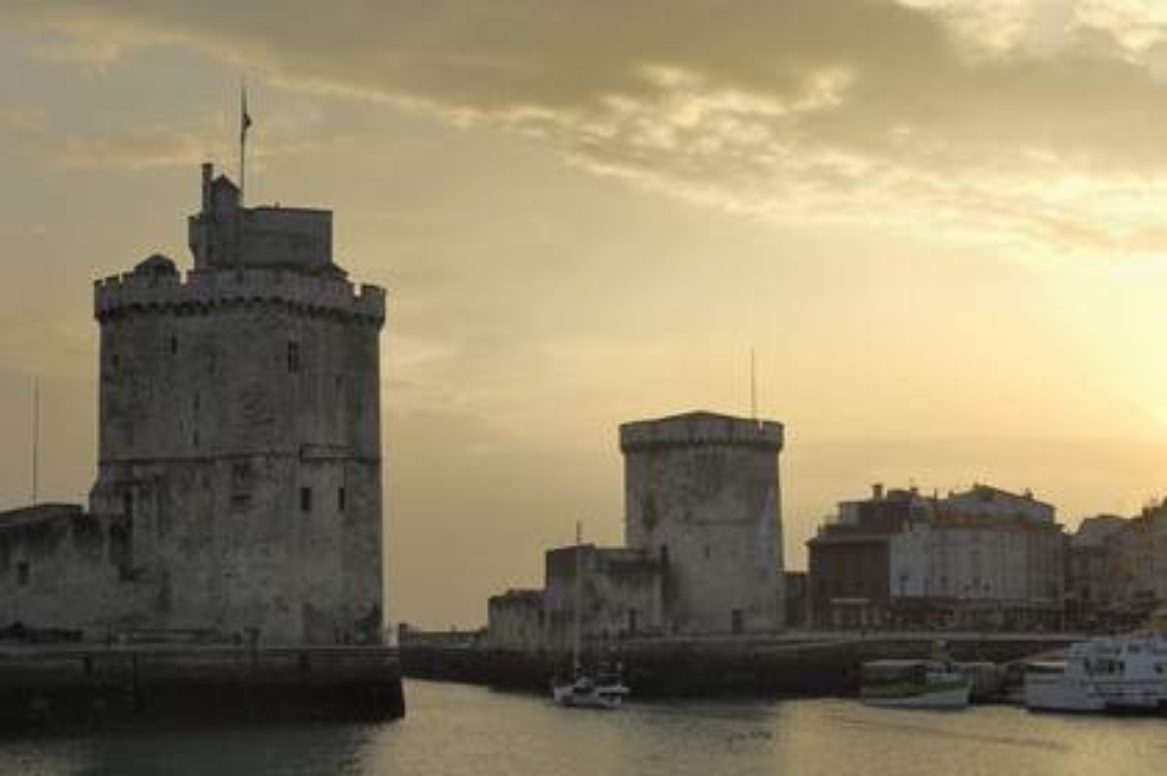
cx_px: 584
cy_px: 388
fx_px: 1943
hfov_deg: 33.4
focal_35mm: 60
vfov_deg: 22.6
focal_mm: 40
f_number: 10
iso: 100
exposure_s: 1/125
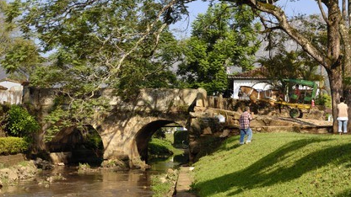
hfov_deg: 29.5
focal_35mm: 72
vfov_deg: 16.9
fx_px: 666
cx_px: 175
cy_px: 98
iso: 100
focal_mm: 45
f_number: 7.1
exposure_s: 1/125
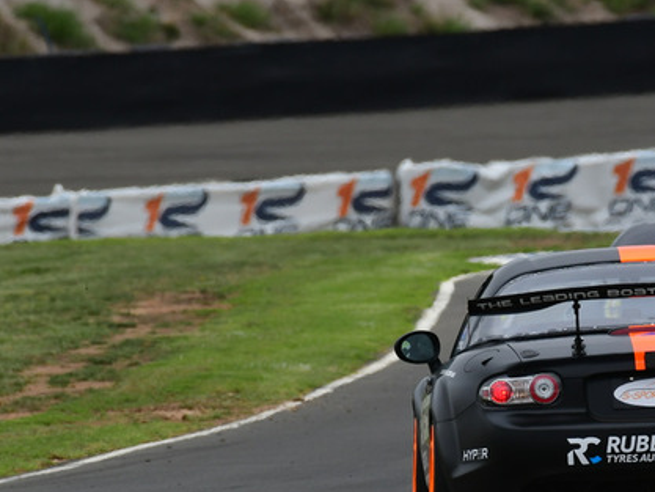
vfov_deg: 1.1
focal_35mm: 1328
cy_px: 277
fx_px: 25135
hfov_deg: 1.5
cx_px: 490
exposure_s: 1/640
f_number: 10
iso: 320
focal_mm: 480
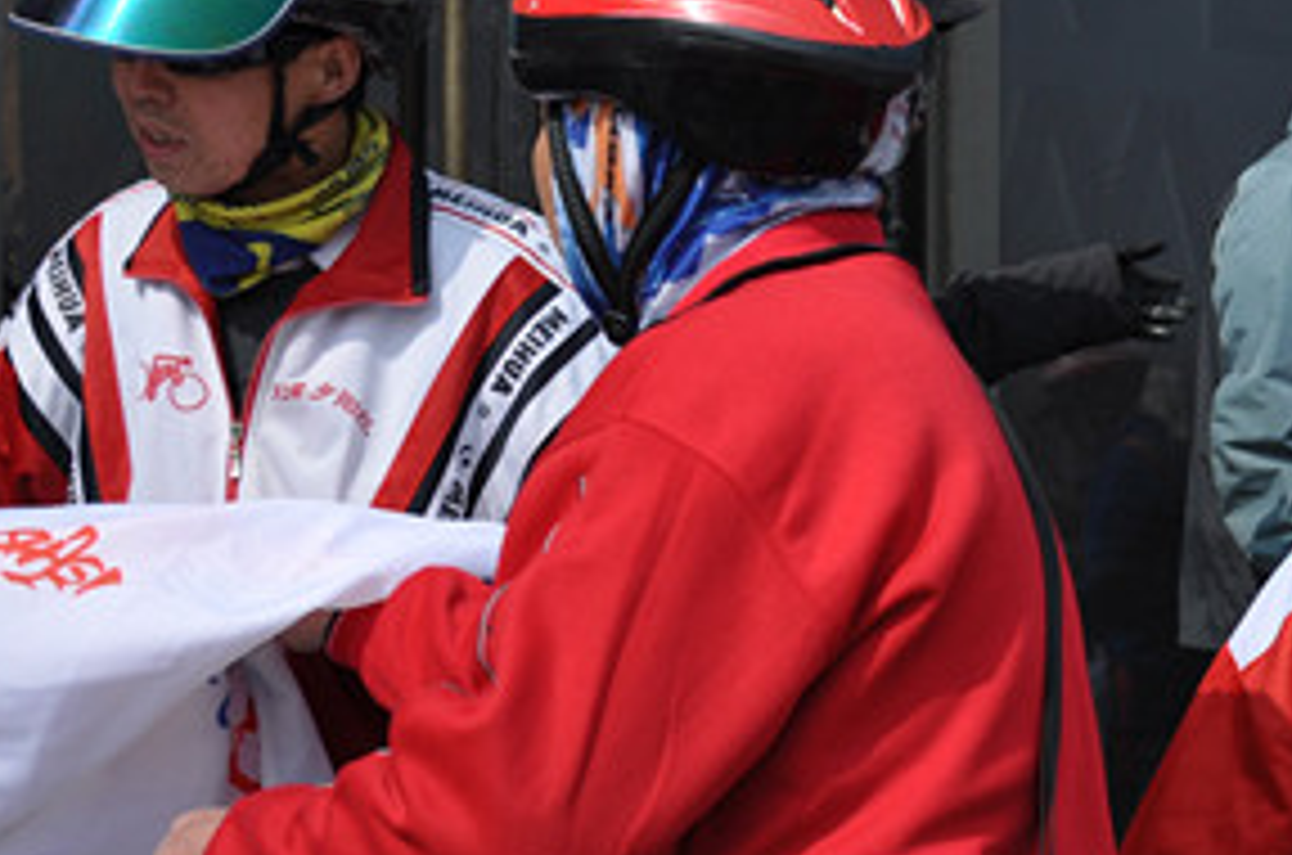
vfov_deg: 14.8
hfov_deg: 20.1
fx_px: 3294
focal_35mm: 92
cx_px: 1738
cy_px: 416
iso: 200
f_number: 4
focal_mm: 22
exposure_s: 1/2000
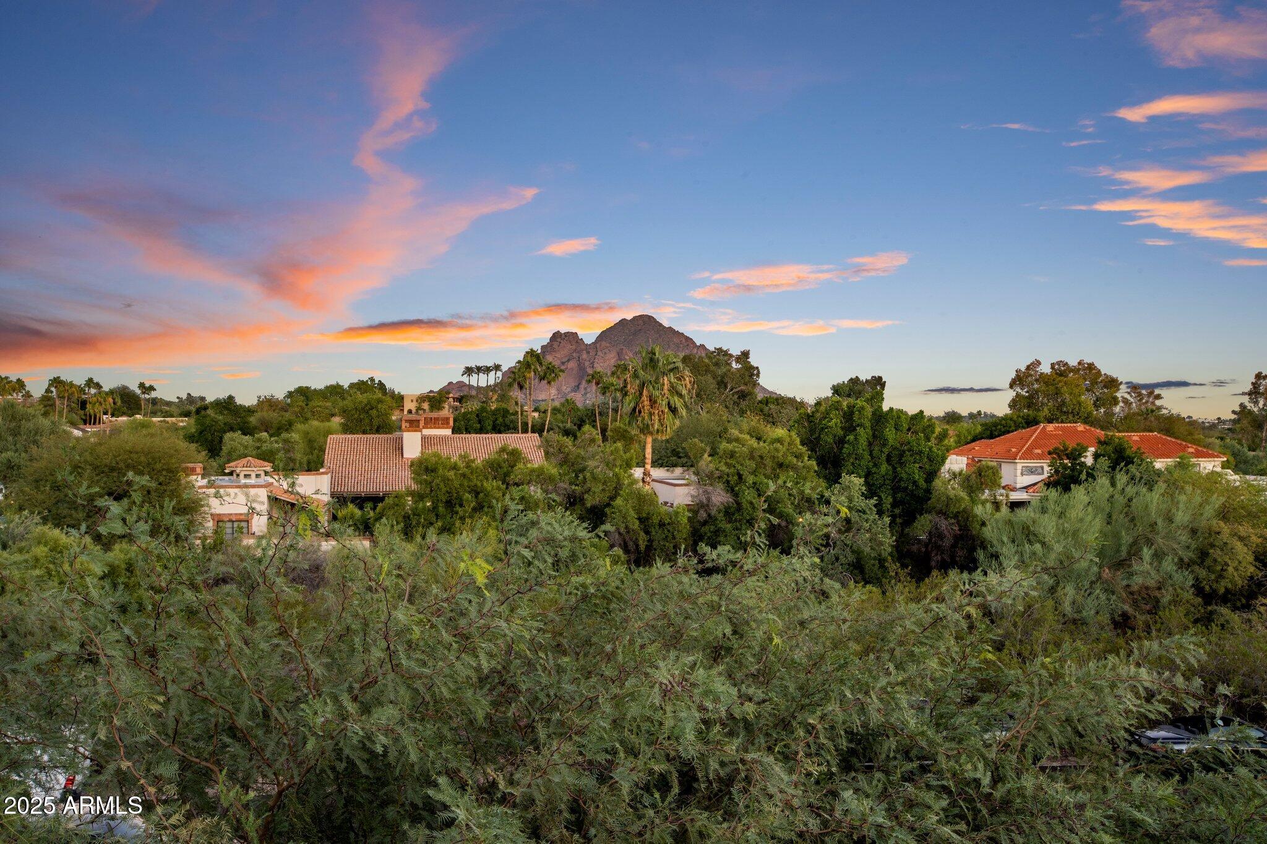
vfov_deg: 37.8
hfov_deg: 54.4
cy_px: 422
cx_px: 634
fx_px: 1232
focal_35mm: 35
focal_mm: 35
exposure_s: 1/4
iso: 400
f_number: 13
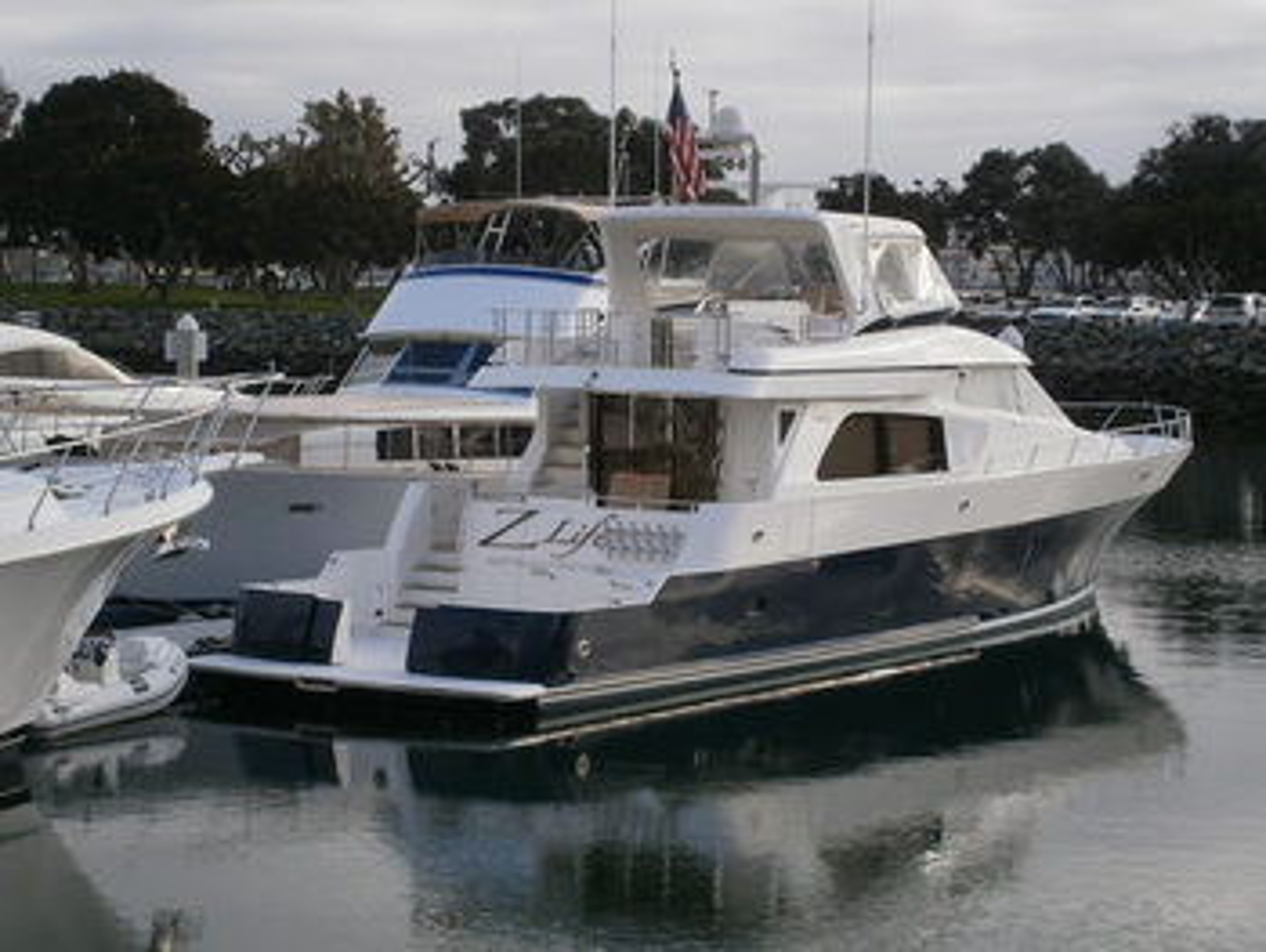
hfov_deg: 22.5
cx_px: 633
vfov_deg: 17.0
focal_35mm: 87
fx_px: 3184
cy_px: 476
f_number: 4.9
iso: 80
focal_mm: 15.4
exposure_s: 1/250
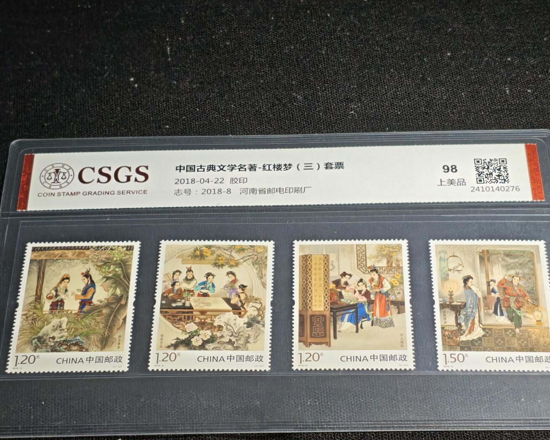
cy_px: 219
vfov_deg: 18.5
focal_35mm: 83
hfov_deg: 23.0
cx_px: 288
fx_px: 1351
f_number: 1.5
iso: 50
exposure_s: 1/411
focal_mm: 4.94
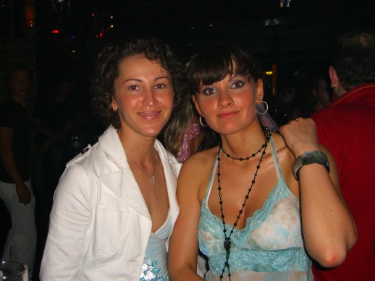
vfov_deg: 32.9
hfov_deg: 42.9
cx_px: 181
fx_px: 477
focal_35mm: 44
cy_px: 132
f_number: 2.8
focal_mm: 7.9
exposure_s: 1/60
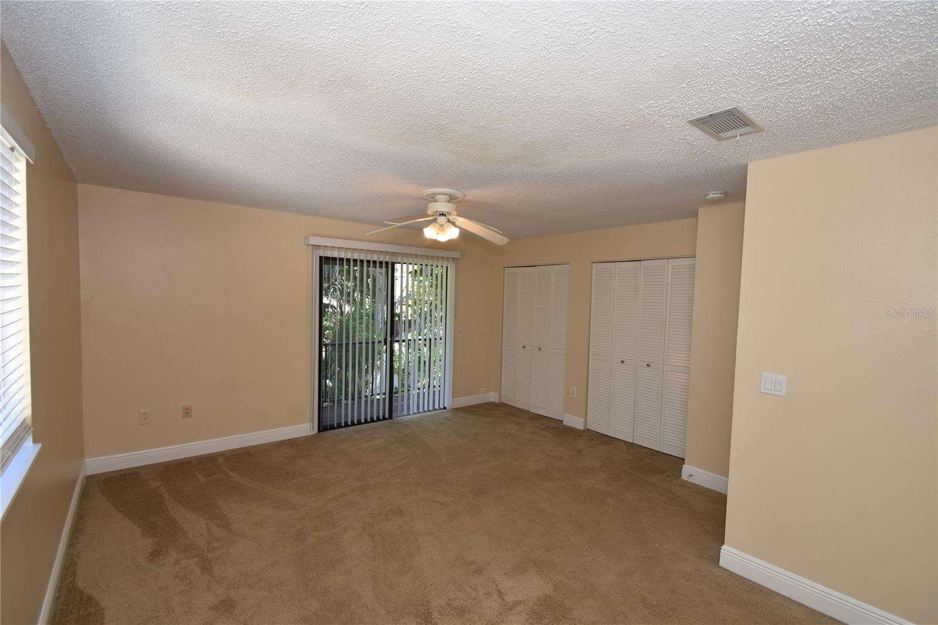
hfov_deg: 100.4
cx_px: 469
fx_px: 391
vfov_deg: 77.3
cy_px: 312
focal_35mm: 15
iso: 200
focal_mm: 10
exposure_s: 1/80
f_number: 4.5
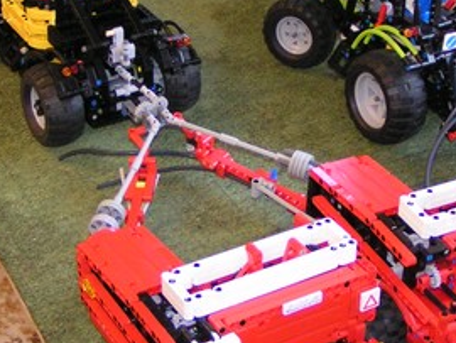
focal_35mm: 90
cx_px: 250
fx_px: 1187
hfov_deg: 21.7
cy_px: 91
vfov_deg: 16.4
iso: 200
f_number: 2.8
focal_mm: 5.8
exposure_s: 1/40
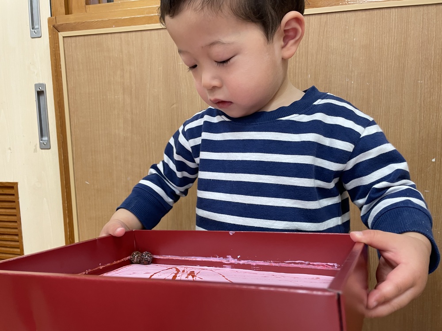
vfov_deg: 53.1
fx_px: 332
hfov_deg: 67.3
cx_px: 221
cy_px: 166
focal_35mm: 26
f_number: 1.6
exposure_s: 1/60
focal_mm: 4.2
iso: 100
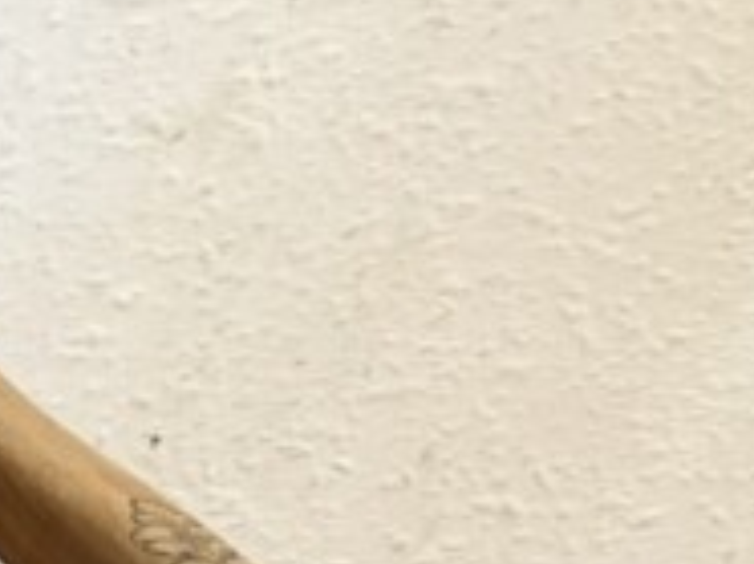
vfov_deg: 9.3
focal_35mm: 155
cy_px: 852
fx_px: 3372
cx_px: -1650
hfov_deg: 9.4
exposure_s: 1/50
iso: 160
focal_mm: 6.76
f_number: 1.78
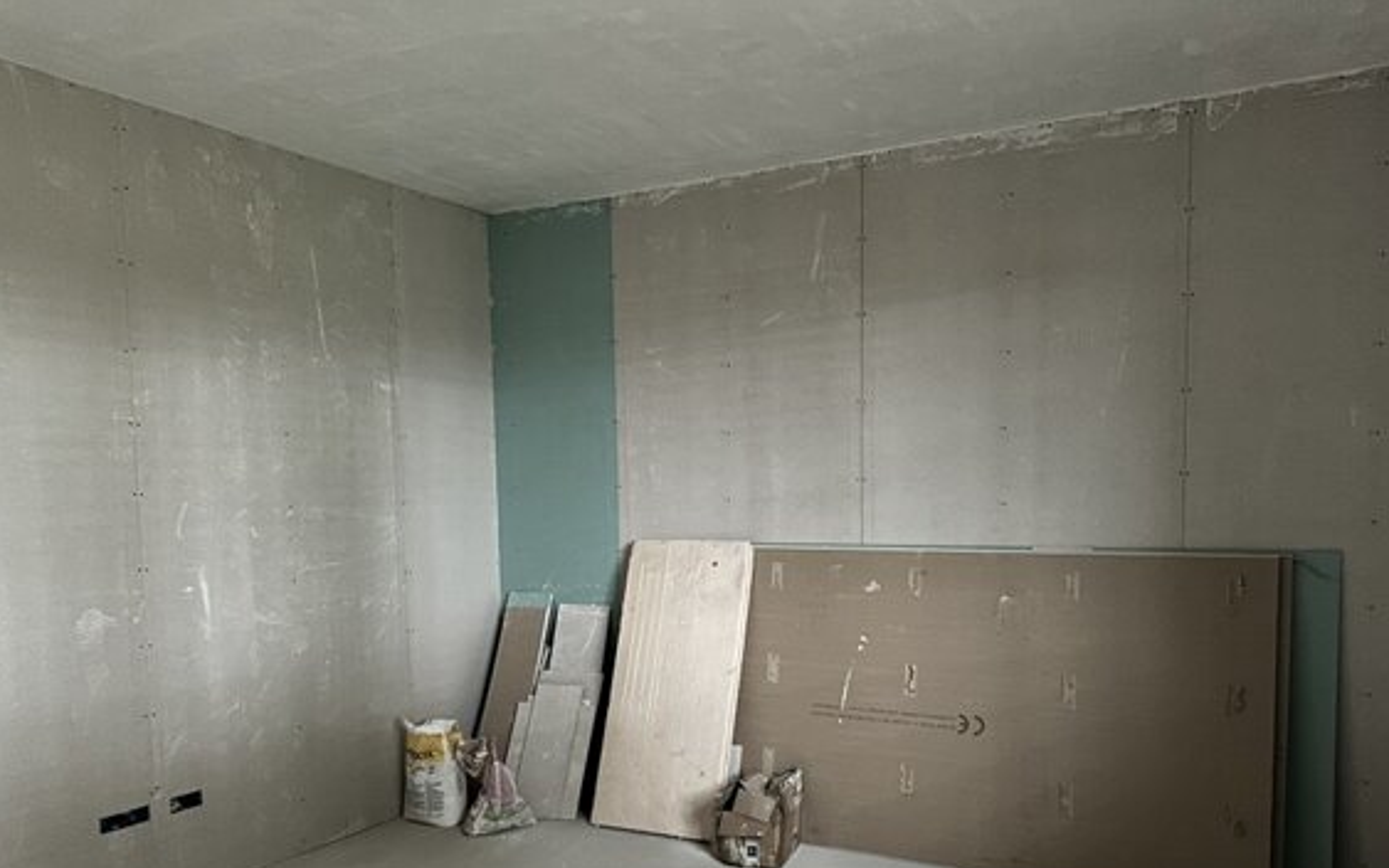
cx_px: 735
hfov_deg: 66.4
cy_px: 566
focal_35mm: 28
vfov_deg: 44.0
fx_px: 1060
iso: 1250
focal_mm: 6.86
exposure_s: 1/17
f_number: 1.78
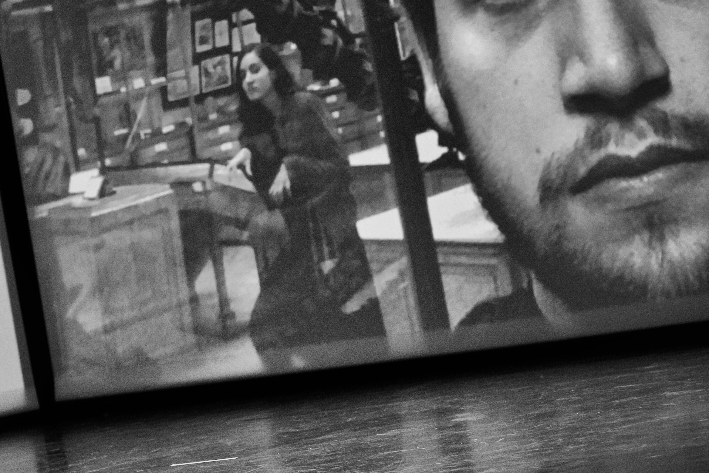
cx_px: 199
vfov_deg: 9.3
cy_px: 124
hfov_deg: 13.9
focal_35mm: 147
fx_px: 2896
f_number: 3.2
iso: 2000
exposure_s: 1/125
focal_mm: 75
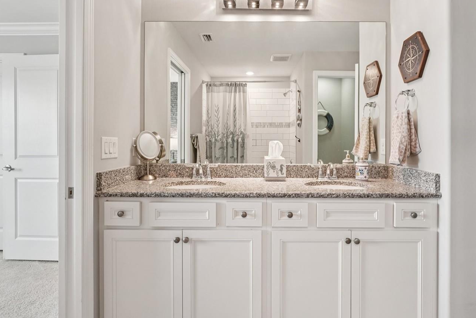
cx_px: 254
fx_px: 264
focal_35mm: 20
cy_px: 142
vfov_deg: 61.8
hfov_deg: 83.9
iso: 400
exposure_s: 1/15
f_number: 8
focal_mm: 16
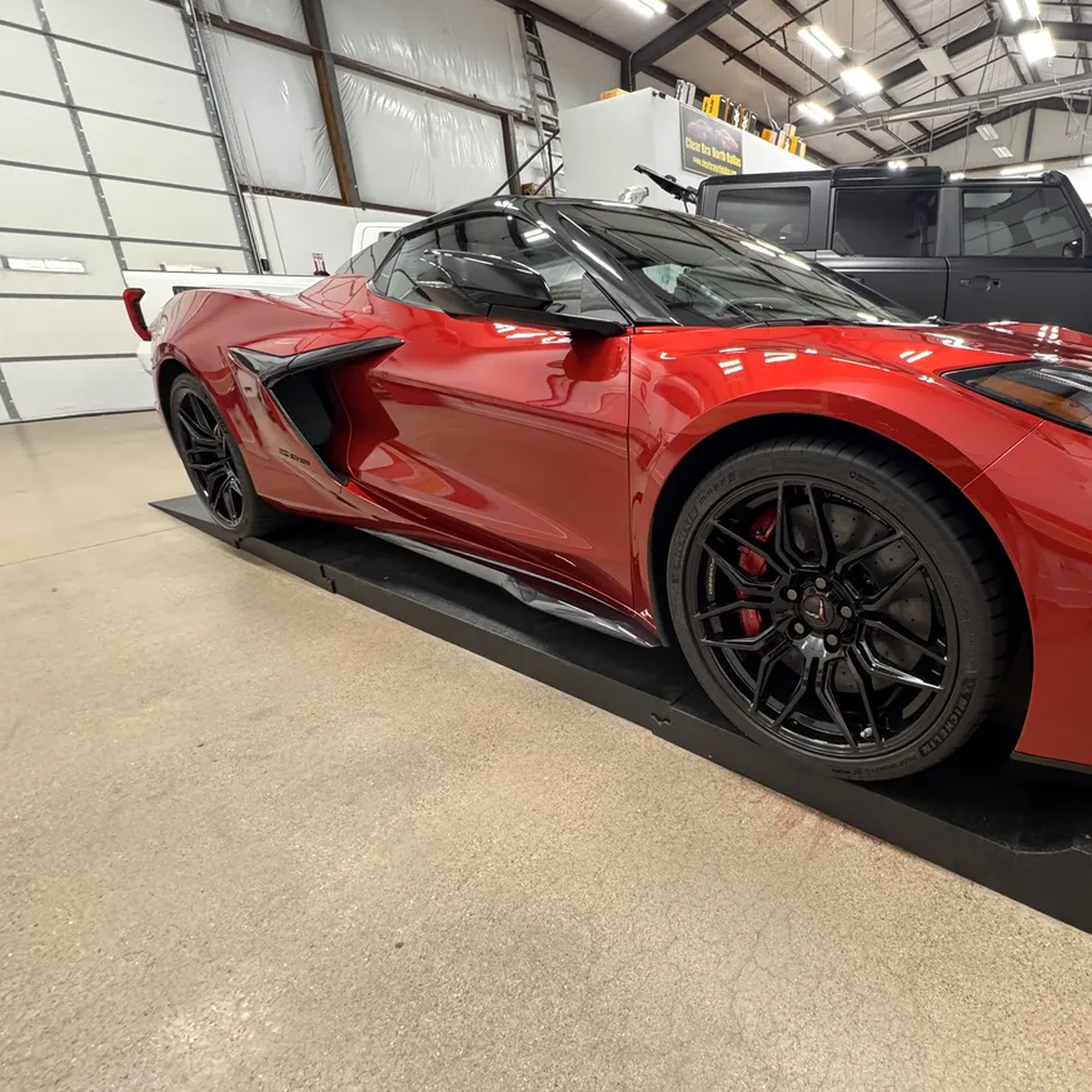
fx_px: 607
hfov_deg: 80.5
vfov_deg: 84.0
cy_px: 539
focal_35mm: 17
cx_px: 749
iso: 400
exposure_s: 1/60
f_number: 2.2
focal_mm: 2.22
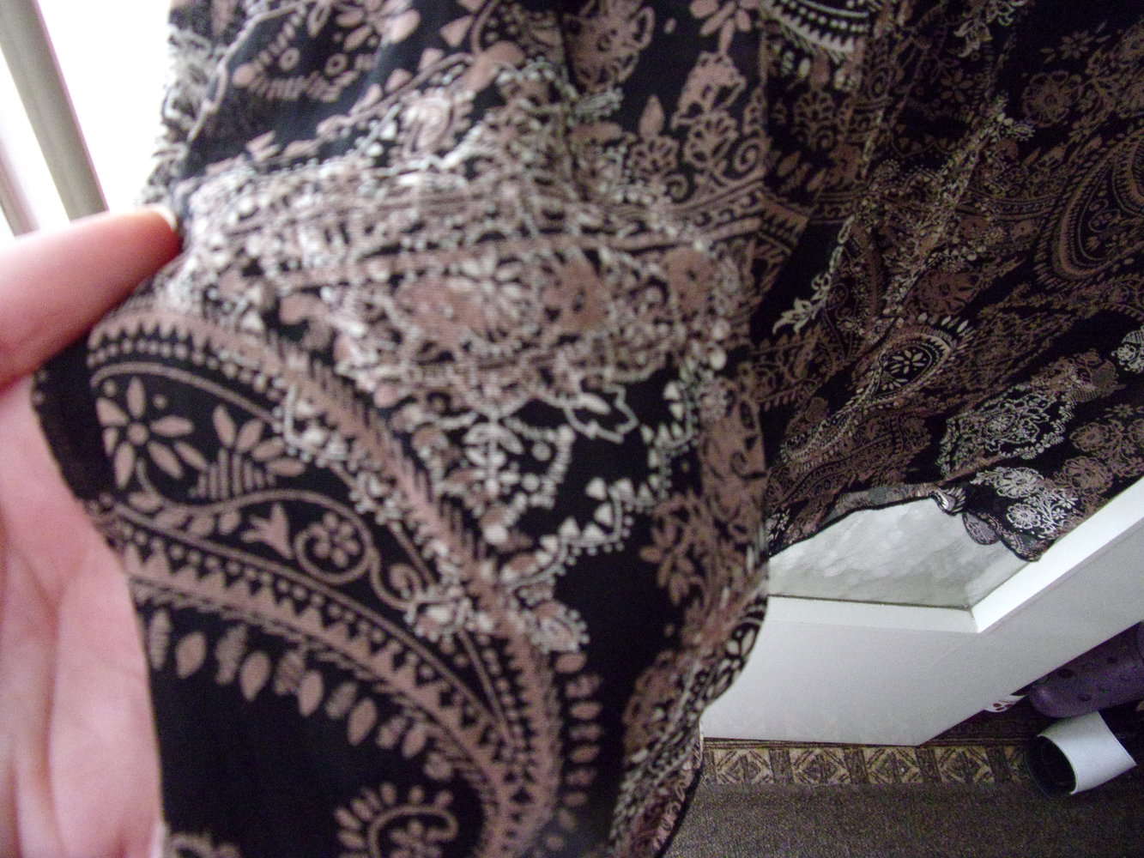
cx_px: 572
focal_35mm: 24
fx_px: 793
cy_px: 429
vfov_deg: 56.8
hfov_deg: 71.6
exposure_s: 1/17
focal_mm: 4.3
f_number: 3.3
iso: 713
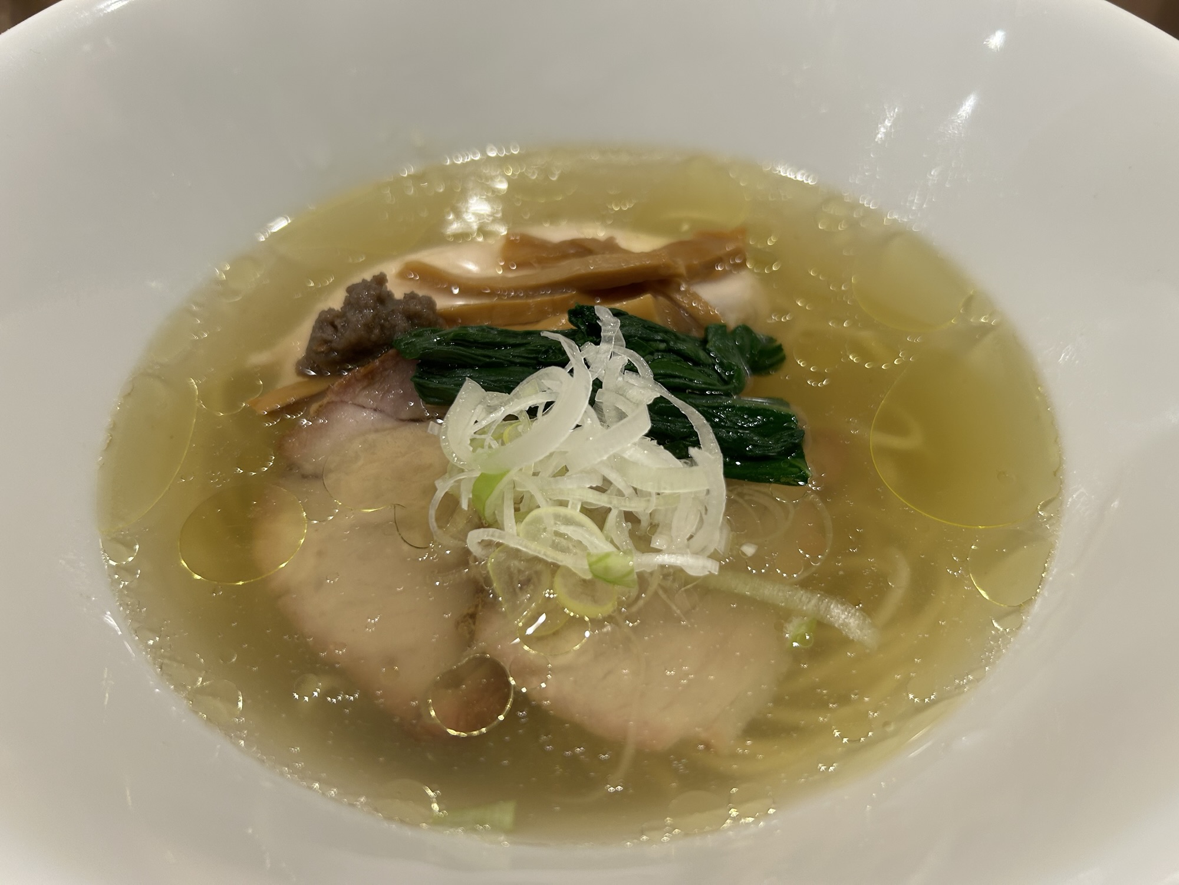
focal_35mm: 26
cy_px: 442
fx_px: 886
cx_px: 590
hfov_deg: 67.3
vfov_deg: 53.1
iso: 64
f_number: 1.5
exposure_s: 1/50
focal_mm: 5.7
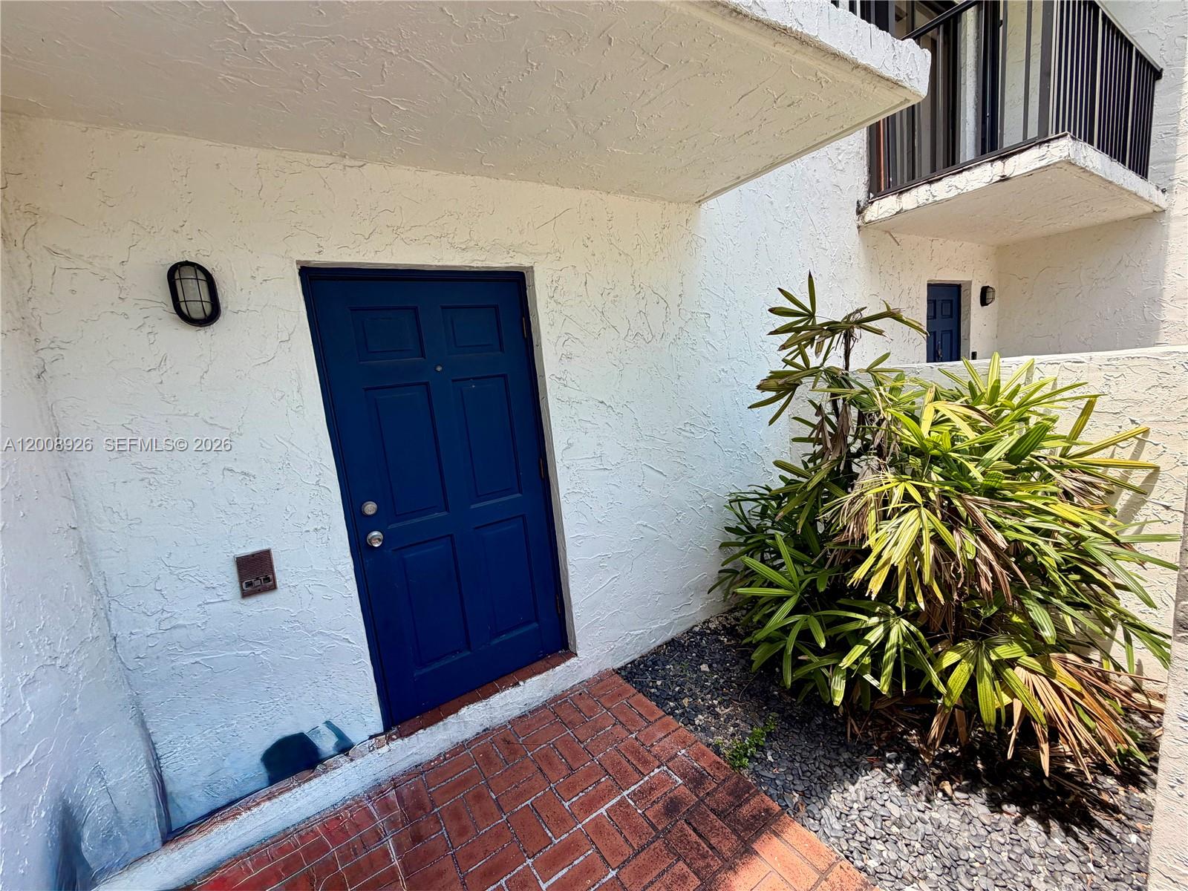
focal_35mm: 14
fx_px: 480
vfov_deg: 85.7
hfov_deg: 102.1
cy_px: 446
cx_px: 594
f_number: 2.2
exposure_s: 1/298
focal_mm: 2.22
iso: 50
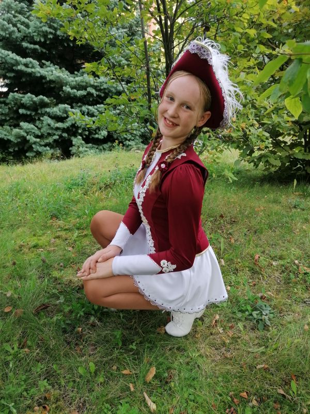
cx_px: 155
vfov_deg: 65.3
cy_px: 207
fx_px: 322
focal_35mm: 27
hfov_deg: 51.4
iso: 50
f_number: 1.8
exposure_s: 1/206
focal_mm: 4.75
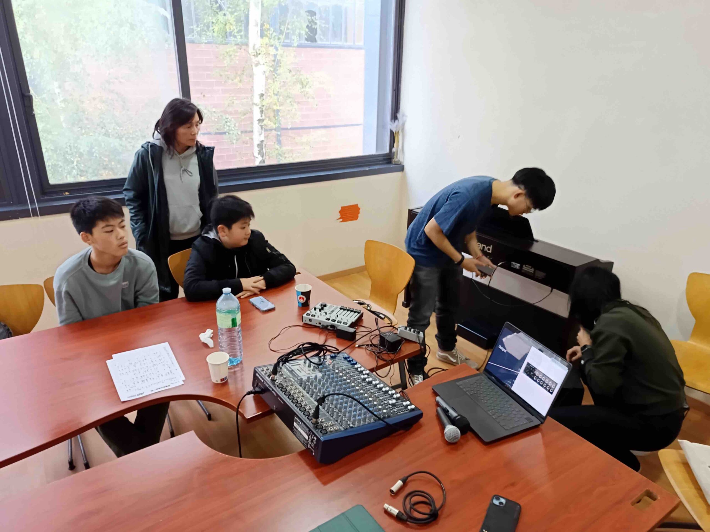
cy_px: 266
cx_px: 355
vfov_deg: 56.8
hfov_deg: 71.6
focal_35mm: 24
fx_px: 492
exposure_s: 1/50
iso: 597
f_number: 1.7
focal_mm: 5.31
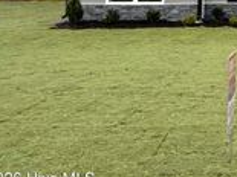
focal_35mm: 84
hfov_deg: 20.1
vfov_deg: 16.2
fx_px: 575
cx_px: 355
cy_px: -82
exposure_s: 1/2353
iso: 50
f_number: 1.5
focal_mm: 5.7
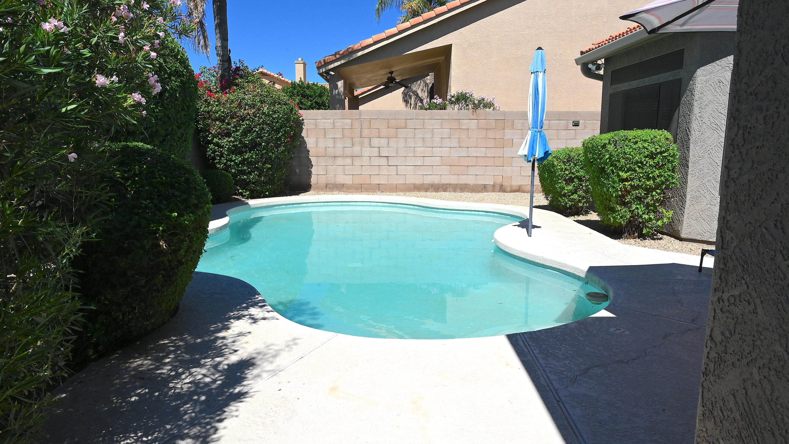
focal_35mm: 26
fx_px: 544
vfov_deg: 44.4
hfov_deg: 71.9
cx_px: 399
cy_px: 232
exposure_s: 1/1000
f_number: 16
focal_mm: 24
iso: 800
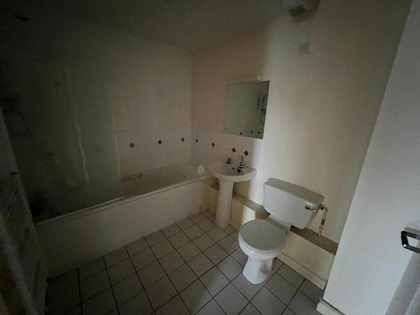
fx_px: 158
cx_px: 210
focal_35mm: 13
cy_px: 158
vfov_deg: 89.9
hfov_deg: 106.2
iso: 1000
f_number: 1.8
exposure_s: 1/41
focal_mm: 1.57
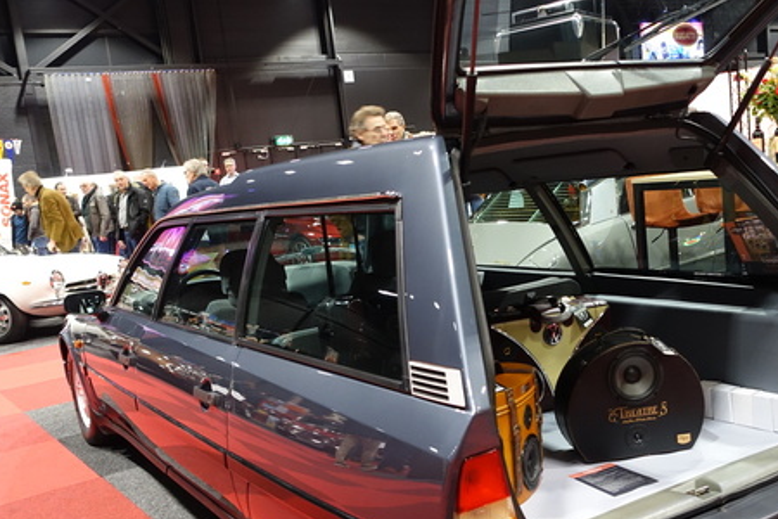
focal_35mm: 40
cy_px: 332
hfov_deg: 48.3
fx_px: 864
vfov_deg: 33.2
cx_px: 437
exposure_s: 1/30
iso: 800
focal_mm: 10.89
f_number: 2.5
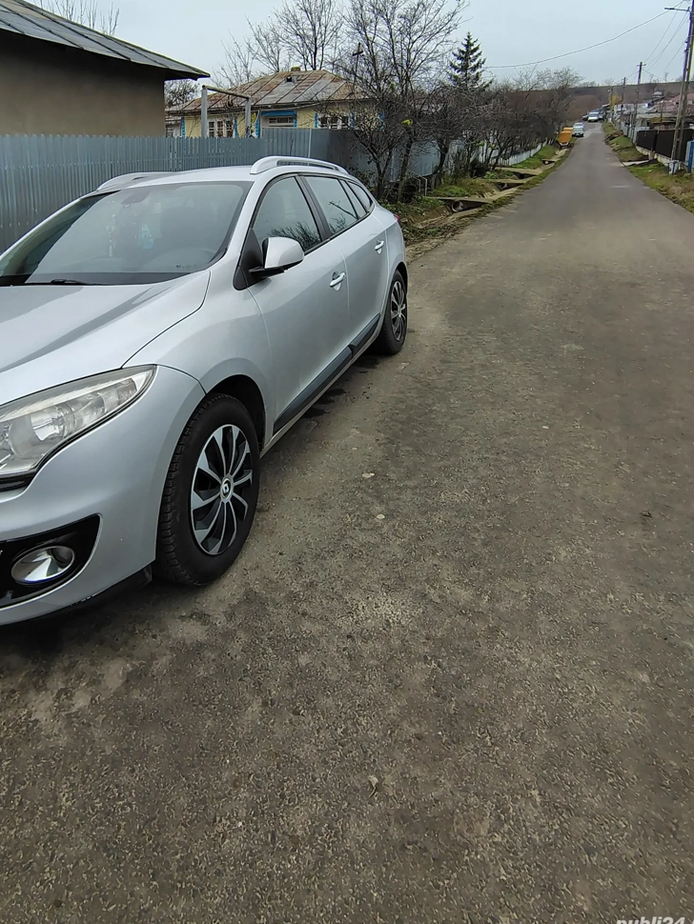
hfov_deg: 59.9
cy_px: 302
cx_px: 238
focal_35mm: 22
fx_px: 588
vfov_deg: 73.8
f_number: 2.2
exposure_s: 1/114
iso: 100
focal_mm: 2.13
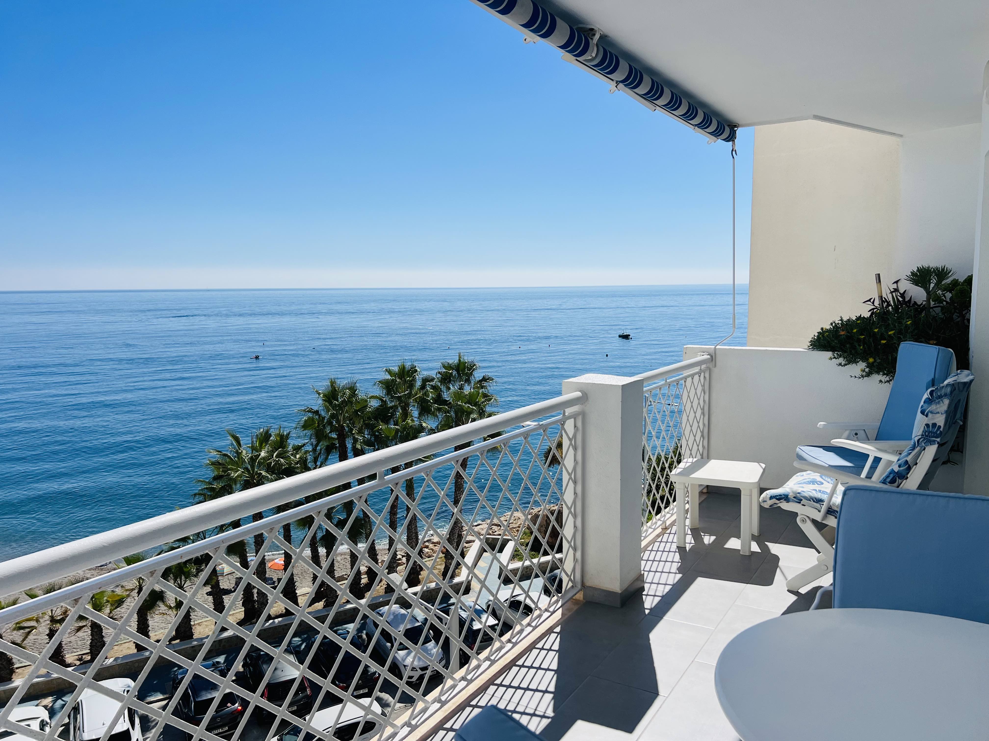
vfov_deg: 53.1
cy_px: 370
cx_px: 494
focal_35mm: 26
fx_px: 743
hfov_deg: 67.3
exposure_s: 1/8000
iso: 50
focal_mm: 5.7
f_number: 1.5
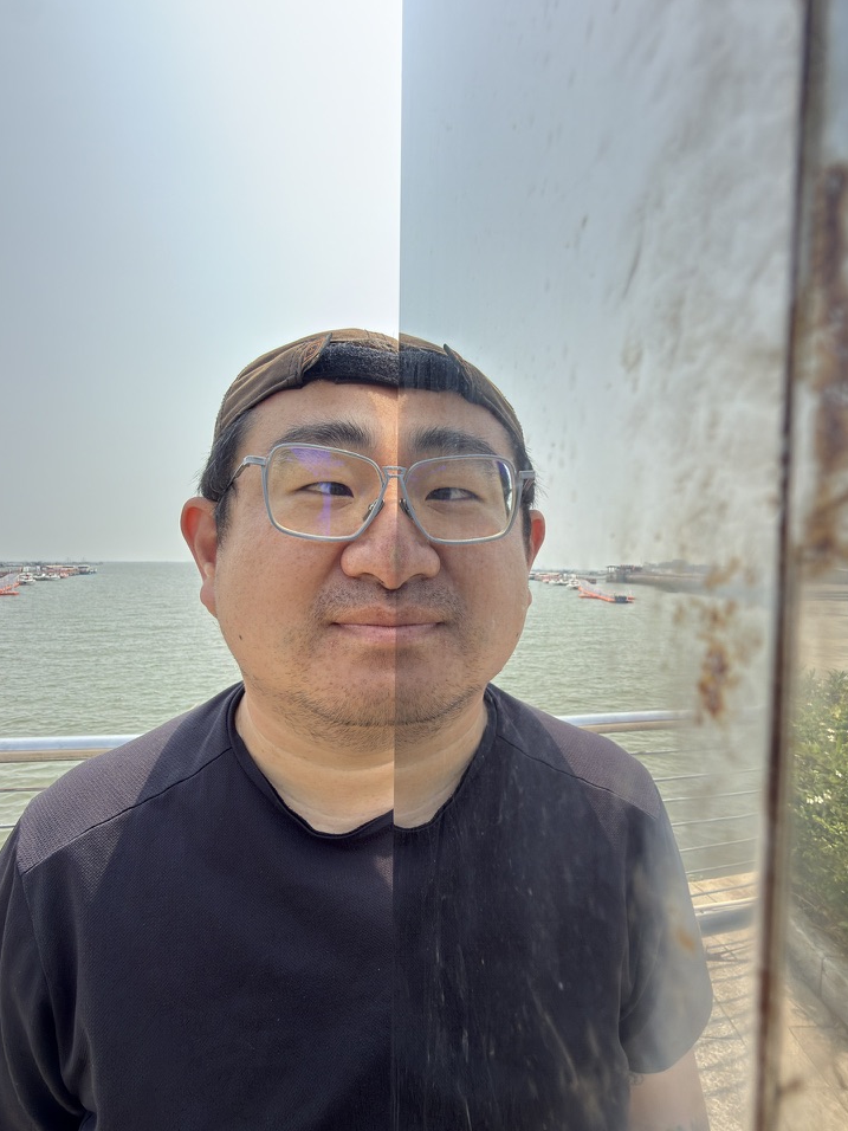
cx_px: 408
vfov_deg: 98.1
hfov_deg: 81.7
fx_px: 490
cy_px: 582
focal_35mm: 15
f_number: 2.2
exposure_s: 1/593
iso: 25
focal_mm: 2.22
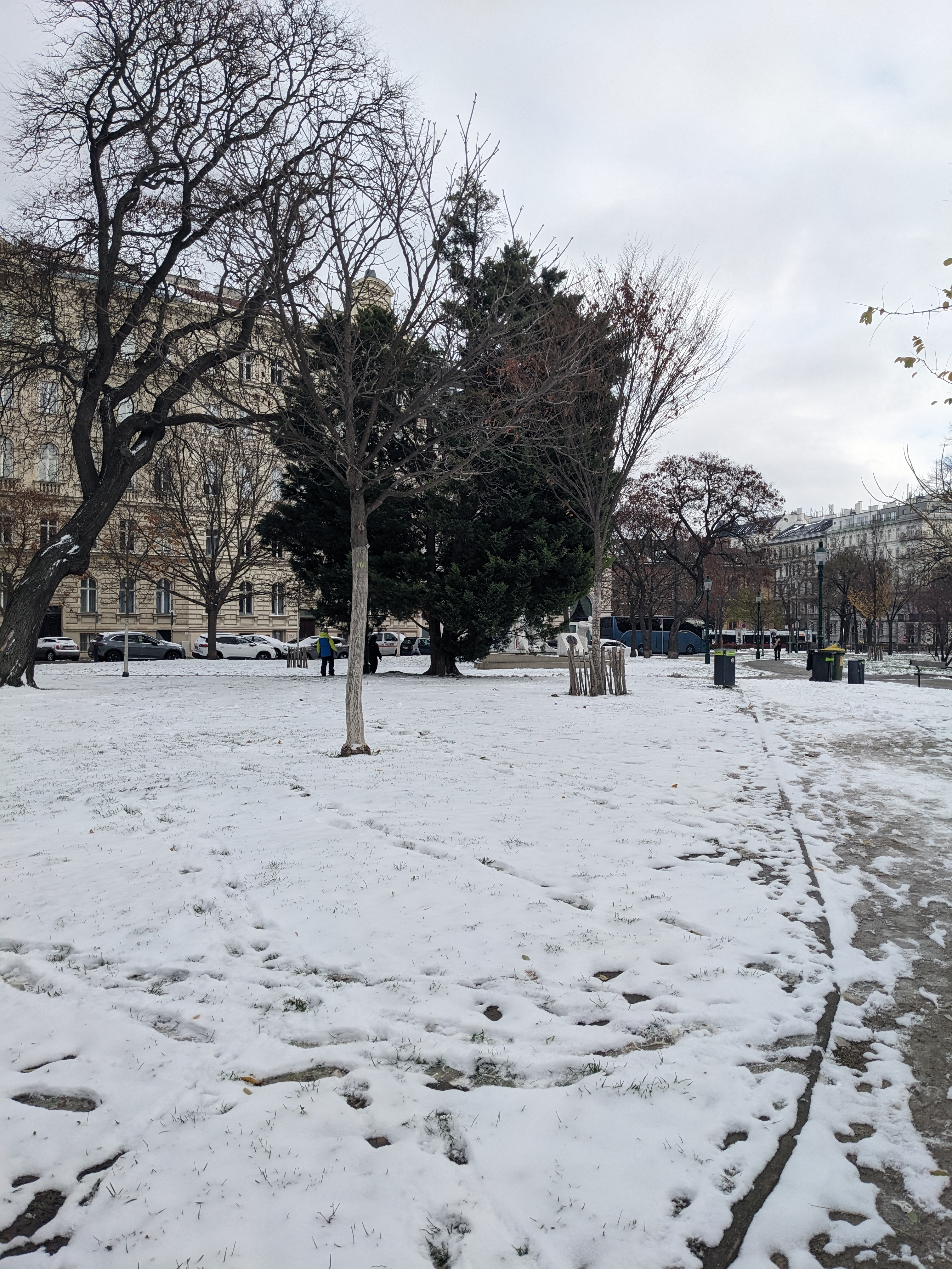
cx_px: 476
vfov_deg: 65.3
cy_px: 634
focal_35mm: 27
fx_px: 990
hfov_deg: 51.4
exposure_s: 1/2347
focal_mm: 4.38
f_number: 1.73
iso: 78
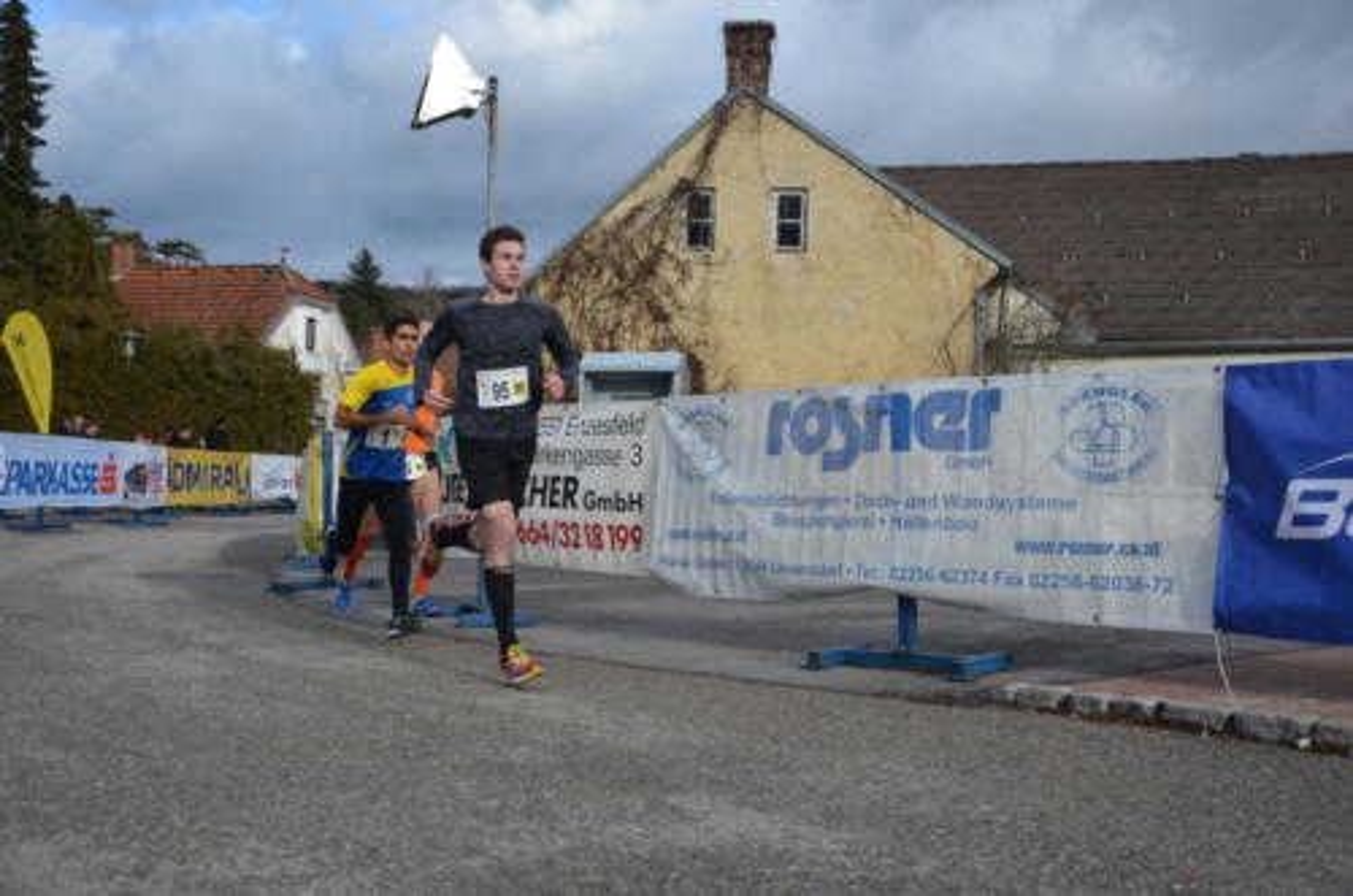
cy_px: 448
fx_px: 1462
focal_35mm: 39
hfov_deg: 49.6
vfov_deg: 34.1
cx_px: 676
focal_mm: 26
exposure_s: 1/1500
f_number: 5.6
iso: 400
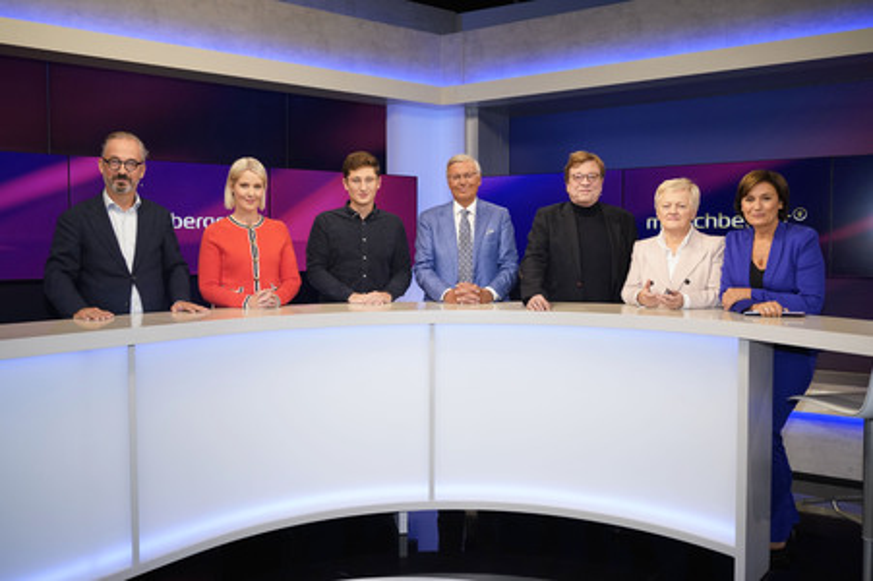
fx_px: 678
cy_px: 290
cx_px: 436
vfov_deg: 46.3
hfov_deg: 65.5
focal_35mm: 28
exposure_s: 1/125
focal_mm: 28
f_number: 5.6
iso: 2000
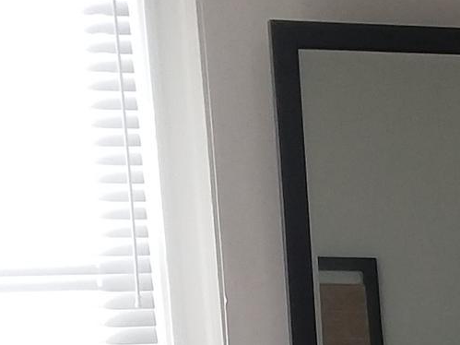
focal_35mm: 119
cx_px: 659
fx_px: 1581
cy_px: 615
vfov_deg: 11.6
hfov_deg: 15.5
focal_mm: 2.47
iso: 40
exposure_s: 1/60
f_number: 1.9
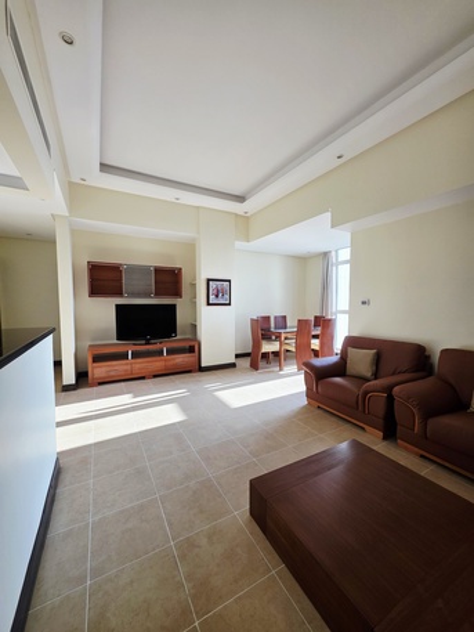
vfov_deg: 106.2
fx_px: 237
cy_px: 316
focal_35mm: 13
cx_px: 237
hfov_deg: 89.9
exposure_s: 1/101
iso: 100
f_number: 1.9
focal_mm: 2.2
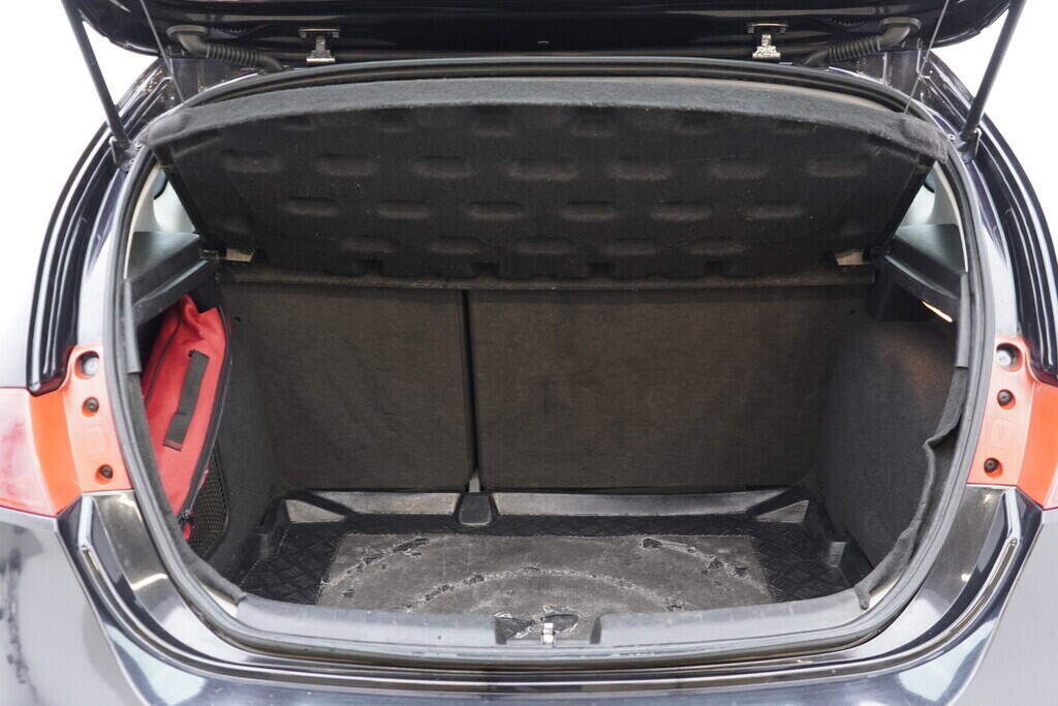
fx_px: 1058
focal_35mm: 36
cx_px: 529
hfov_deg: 53.1
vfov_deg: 36.9
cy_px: 353
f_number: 2.8
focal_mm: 24
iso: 500
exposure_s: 1/40
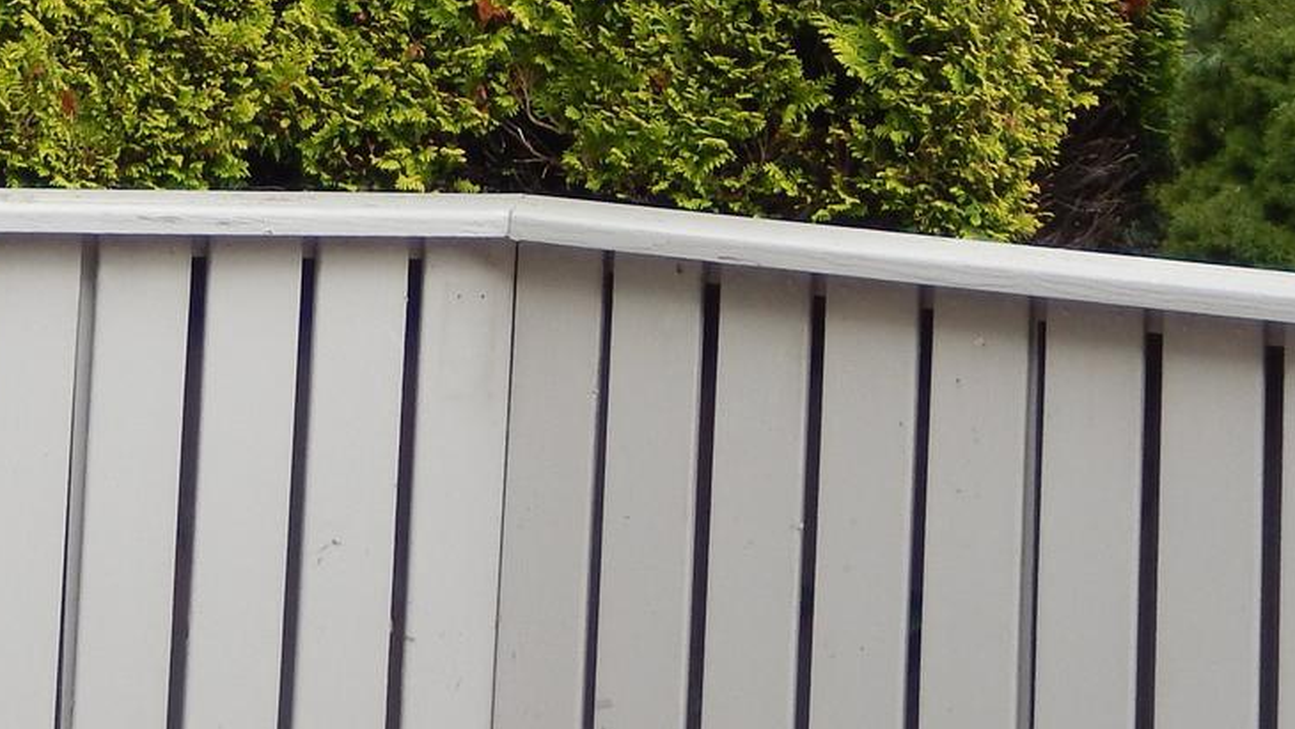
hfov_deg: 19.3
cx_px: 346
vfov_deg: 10.4
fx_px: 3778
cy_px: -562
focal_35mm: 110
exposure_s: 1/100
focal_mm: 6.5
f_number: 4
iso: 125
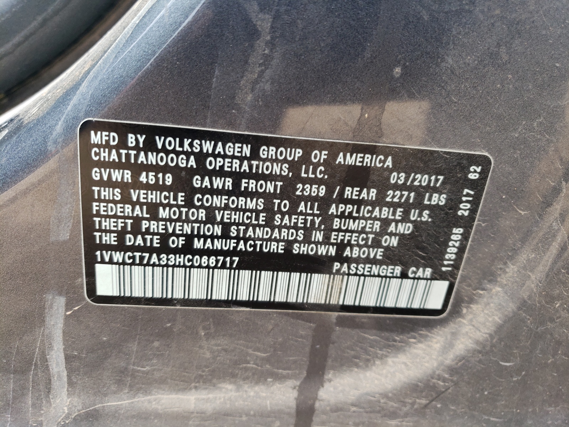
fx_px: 427
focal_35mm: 26
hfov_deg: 67.3
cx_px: 284
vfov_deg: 53.1
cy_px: 214
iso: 50
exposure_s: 1/233
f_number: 1.5
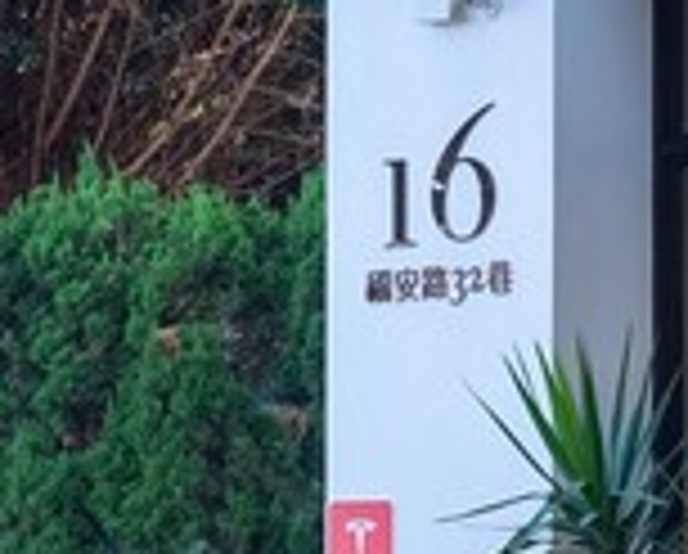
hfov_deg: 7.9
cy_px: 495
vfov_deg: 6.5
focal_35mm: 239
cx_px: -283
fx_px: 4876
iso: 125
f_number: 5.6
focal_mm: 46
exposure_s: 1/50
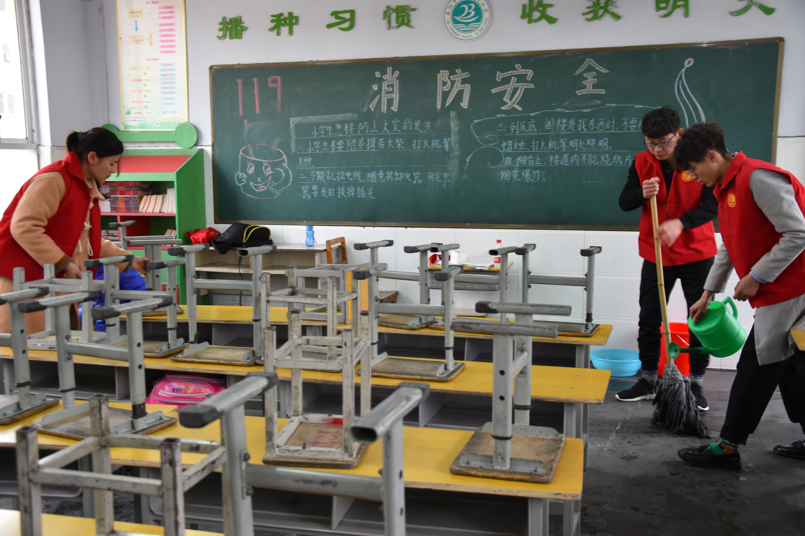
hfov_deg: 51.3
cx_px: 402
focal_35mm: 38
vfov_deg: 35.5
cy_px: 268
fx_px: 838
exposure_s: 1/60
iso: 720
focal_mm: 25
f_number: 4
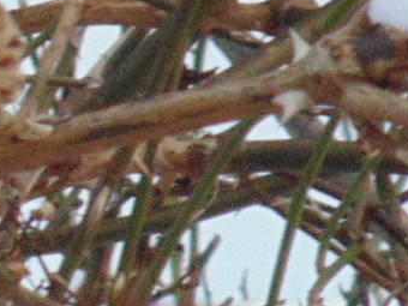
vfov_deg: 0.5
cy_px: 182
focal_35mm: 2728
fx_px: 32153
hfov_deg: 0.7
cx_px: -191
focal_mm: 104
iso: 640
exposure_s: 1/60
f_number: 5.9
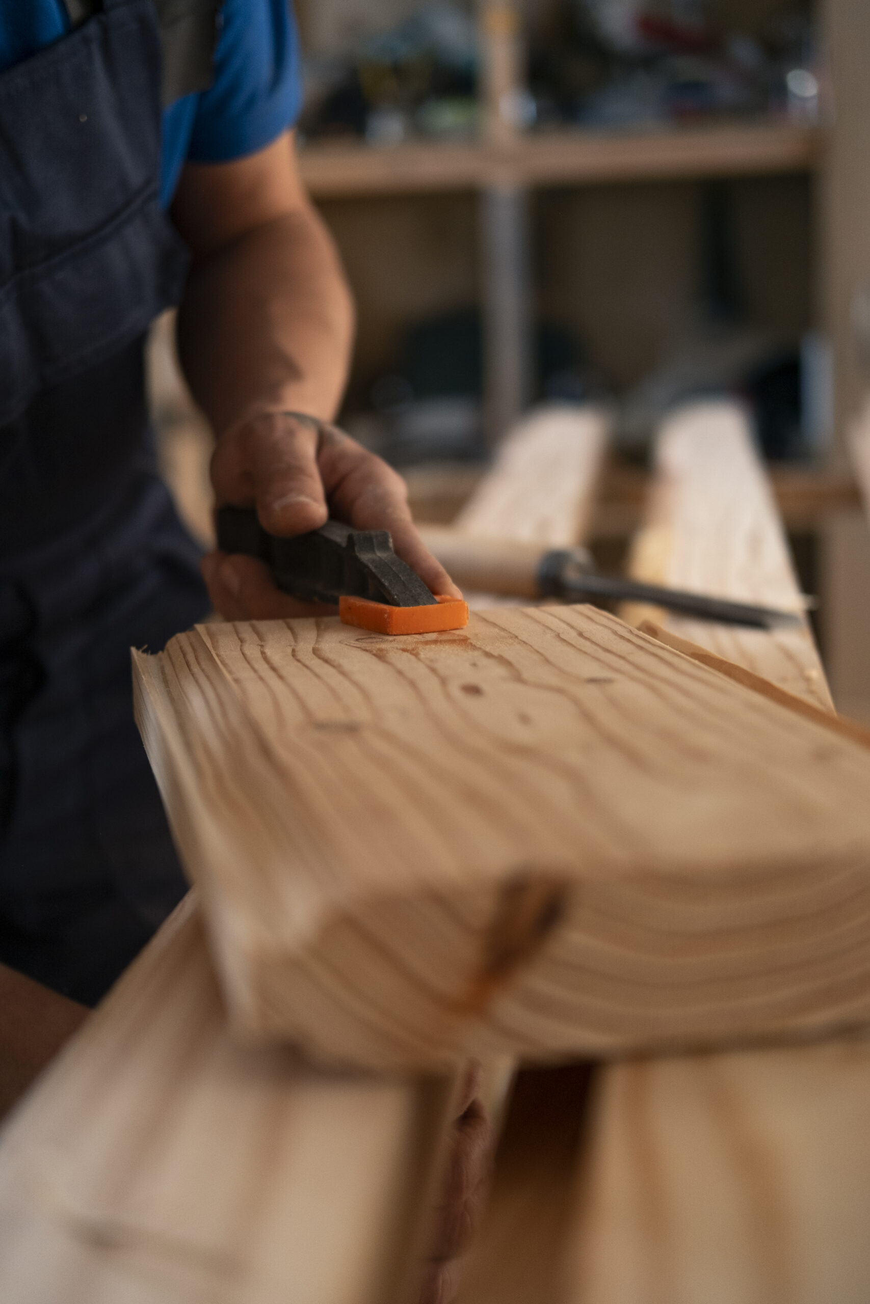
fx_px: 1921
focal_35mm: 53
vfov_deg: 37.5
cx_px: 435
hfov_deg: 25.5
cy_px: 652
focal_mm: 35
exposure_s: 1/125
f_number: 2
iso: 640
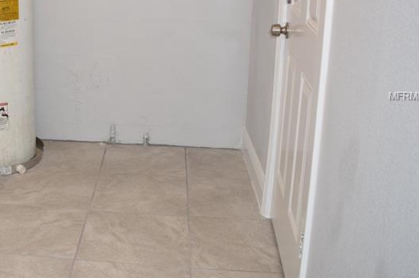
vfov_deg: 25.4
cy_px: 96
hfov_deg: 34.9
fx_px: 616
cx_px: 23
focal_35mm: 53
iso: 800
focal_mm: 18
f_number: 5
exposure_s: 1/100
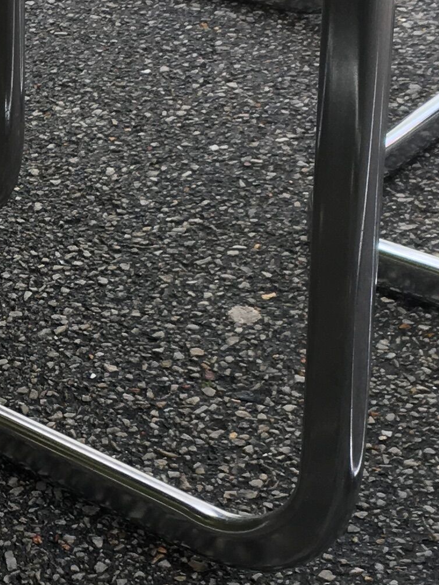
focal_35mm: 116
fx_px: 1961
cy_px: 313
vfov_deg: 17.0
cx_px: -60
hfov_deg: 12.5
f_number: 2.2
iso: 25
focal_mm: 4.15
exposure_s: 1/304
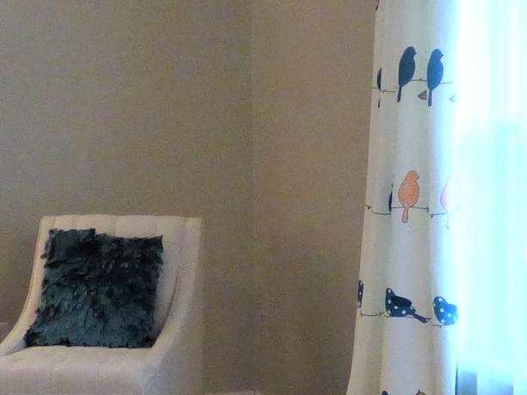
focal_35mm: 98
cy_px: 280
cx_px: 389
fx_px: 1492
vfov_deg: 15.0
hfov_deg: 19.9
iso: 400
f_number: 2.8
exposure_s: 1/50
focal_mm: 3.58
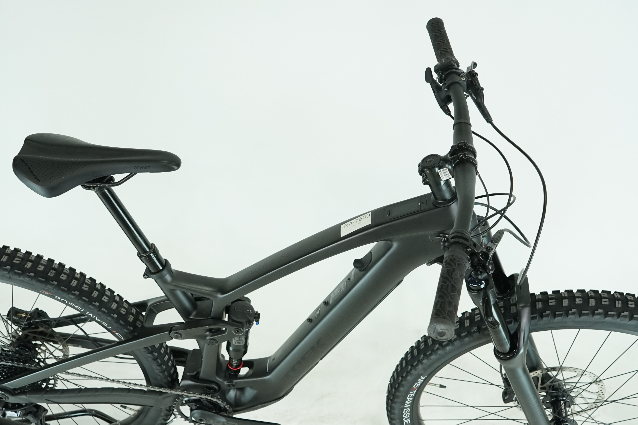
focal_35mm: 41
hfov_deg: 47.4
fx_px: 727
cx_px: 307
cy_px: 274
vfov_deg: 32.4
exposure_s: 1/200
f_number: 5.6
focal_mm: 28
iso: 1600
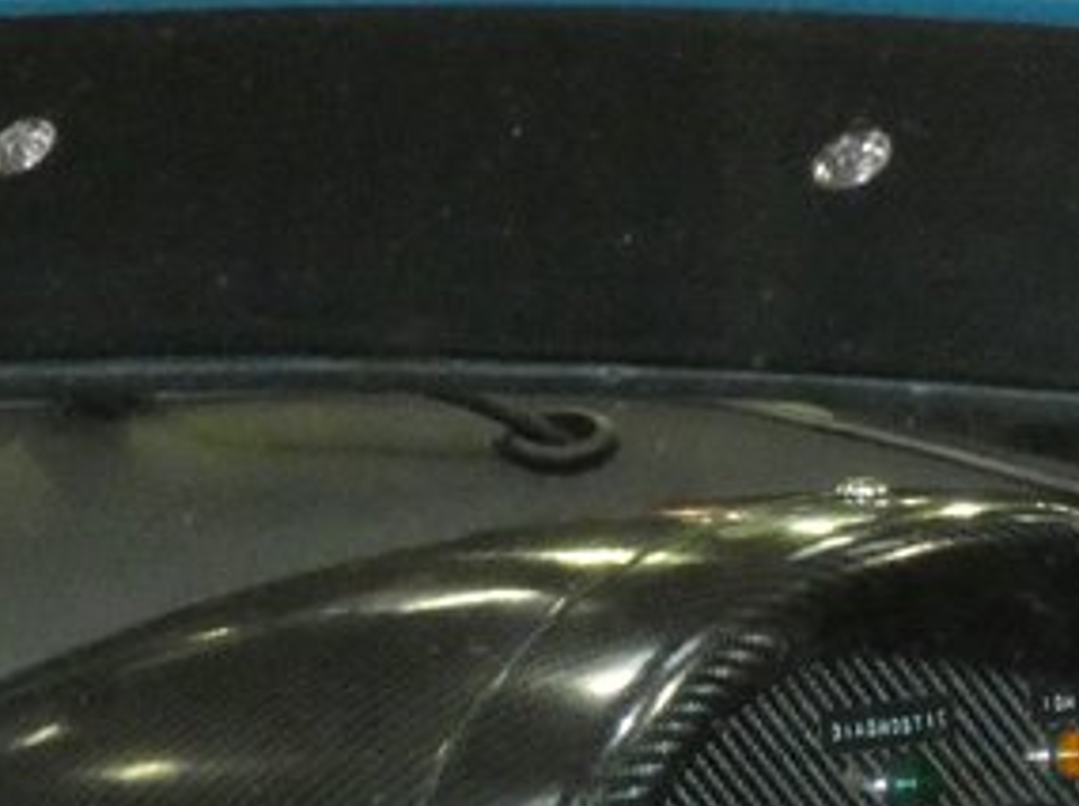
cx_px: 742
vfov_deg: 3.4
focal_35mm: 439
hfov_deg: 4.5
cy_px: 1324
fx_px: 13667
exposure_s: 1/60
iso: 1600
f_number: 5.1
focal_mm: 21.9
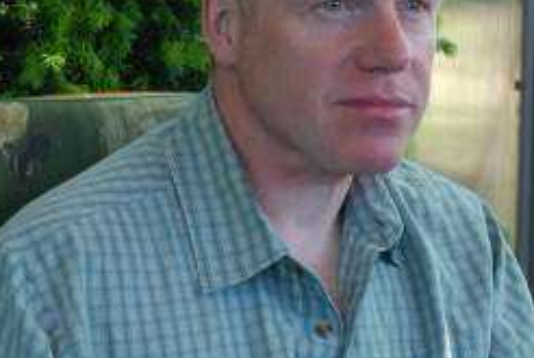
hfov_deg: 12.0
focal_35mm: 171
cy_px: 163
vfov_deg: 8.1
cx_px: 408
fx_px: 2535
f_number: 5
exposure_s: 1/100
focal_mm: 35
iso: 400
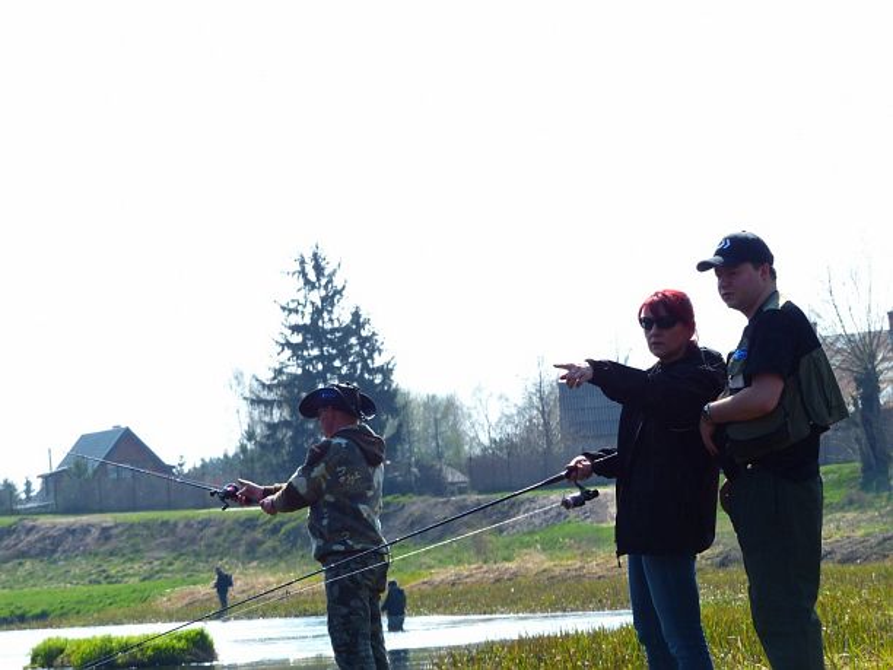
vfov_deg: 7.2
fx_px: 5340
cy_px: 335
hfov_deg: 9.6
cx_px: 446
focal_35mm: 207
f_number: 4
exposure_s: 1/500
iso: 100
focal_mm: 37.3
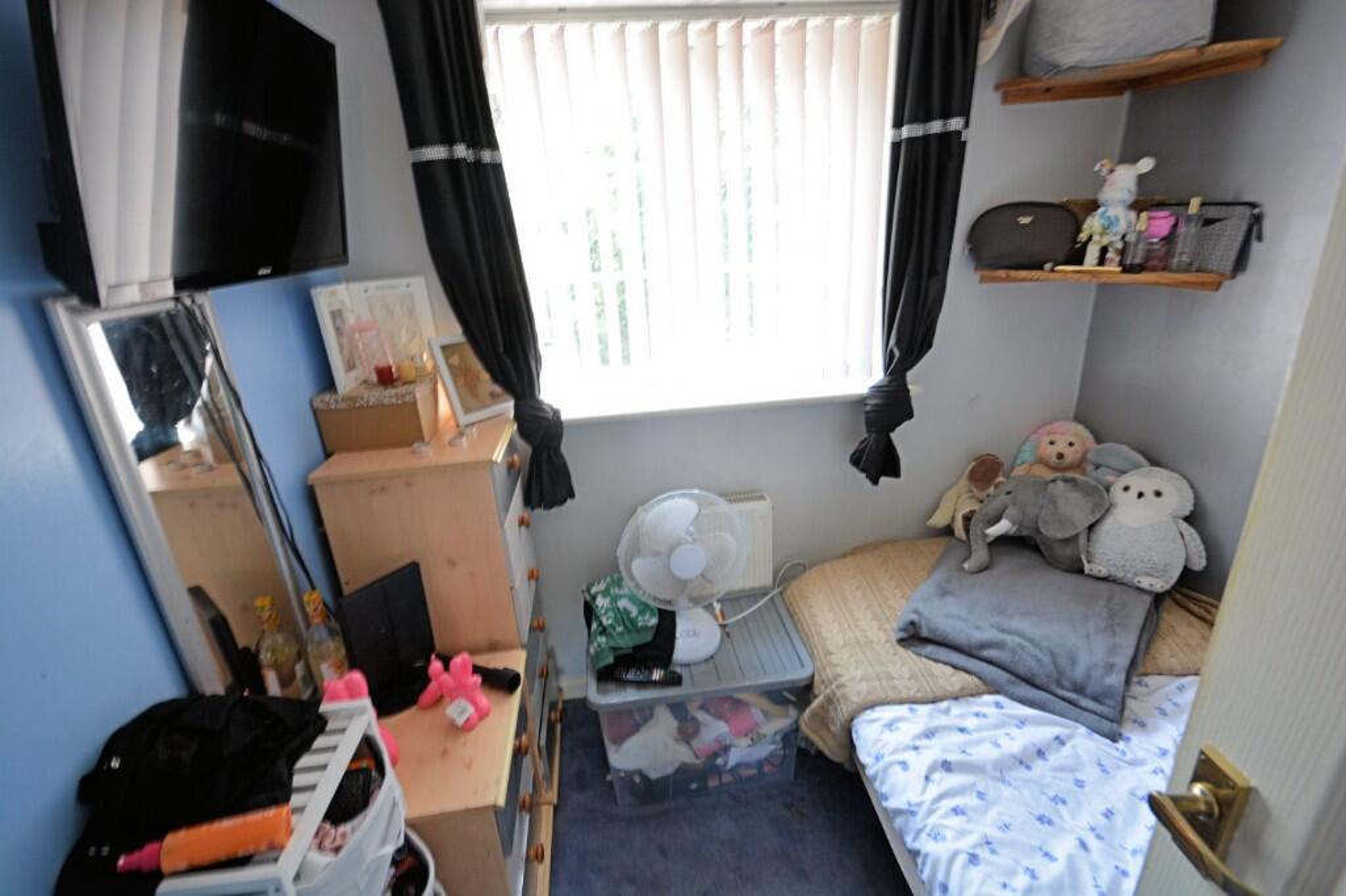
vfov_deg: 77.3
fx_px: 561
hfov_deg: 100.4
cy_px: 448
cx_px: 673
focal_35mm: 15
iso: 400
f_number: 8
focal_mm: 10
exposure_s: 1/13
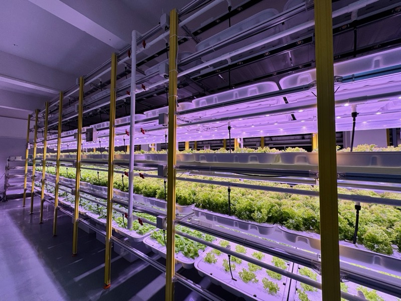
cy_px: 150
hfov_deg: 102.1
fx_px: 162
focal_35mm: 14
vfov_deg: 85.7
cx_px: 200
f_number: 2.2
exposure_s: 1/190
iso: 40
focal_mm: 2.22
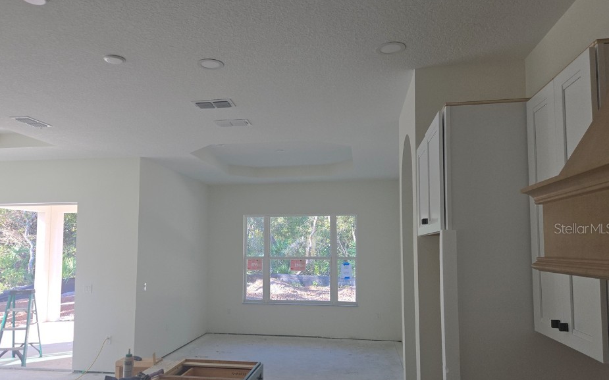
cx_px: 279
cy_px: 228
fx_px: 448
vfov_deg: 45.8
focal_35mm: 27
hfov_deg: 68.3
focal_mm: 5.4
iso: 40
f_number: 1.8
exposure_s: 1/180
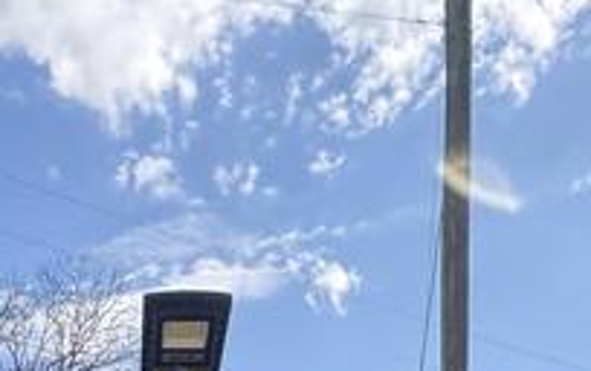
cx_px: 146
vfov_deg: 15.1
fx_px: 1000
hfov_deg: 32.3
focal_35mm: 62
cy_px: 829
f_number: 2.2
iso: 64
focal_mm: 2.22
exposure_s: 1/910
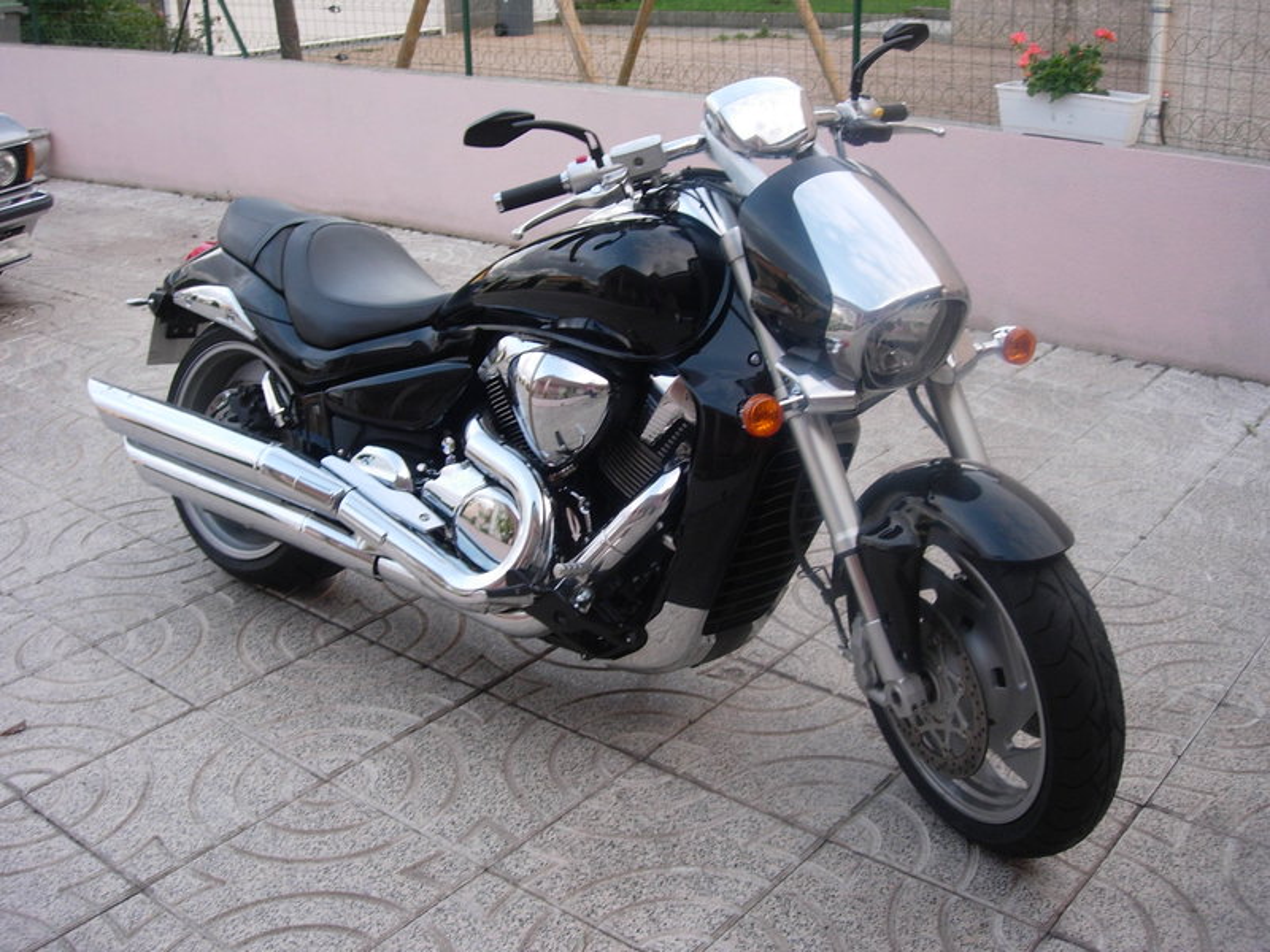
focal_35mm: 38
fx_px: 1394
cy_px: 476
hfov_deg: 49.0
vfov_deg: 37.7
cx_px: 635
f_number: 2.8
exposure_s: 1/60.4
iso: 79
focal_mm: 7.8
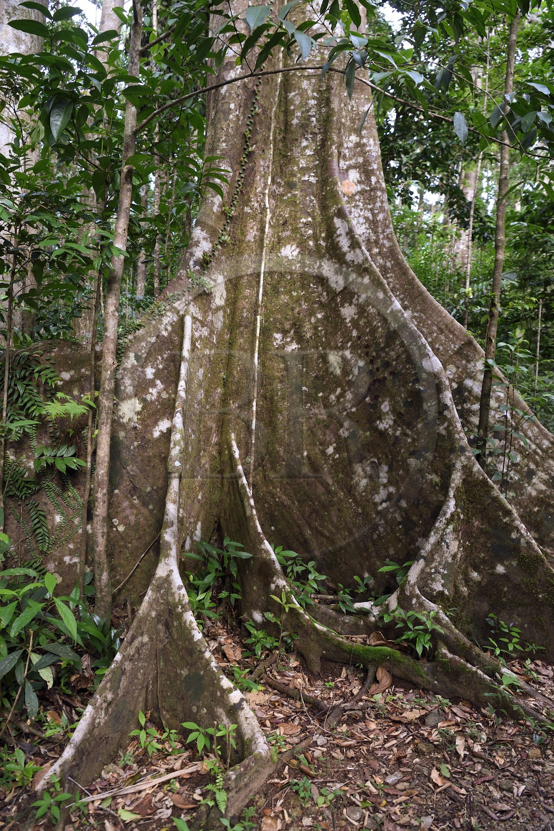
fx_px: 554
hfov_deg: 53.1
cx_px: 277
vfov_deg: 73.8
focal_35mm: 24
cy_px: 416
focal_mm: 24
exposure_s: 1/50
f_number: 5
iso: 400
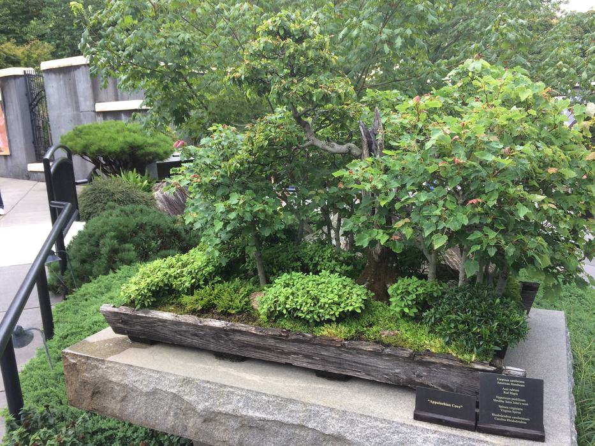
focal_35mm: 29
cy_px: 223
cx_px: 298
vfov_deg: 48.2
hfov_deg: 61.7
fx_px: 499
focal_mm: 4.15
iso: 32
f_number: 2.2
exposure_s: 1/121
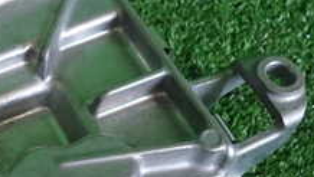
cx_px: -62
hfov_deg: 25.4
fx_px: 625
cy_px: 173
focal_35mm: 75
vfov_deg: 15.9
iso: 125
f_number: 2
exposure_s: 1/60
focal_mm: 4.5
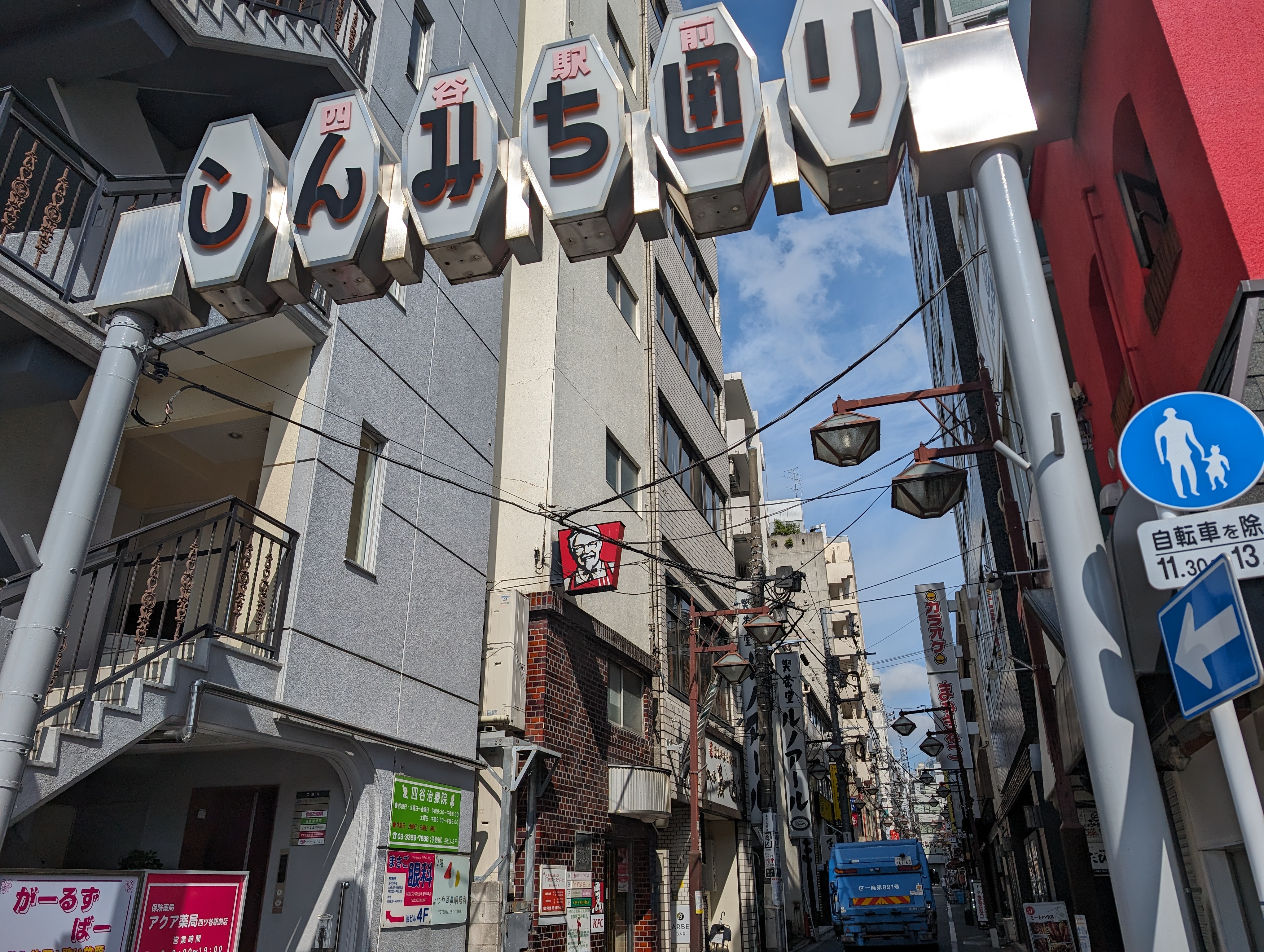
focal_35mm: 24
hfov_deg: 71.5
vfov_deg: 56.9
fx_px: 878
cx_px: 632
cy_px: 476
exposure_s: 1/3236
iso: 21
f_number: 1.68
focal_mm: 6.9
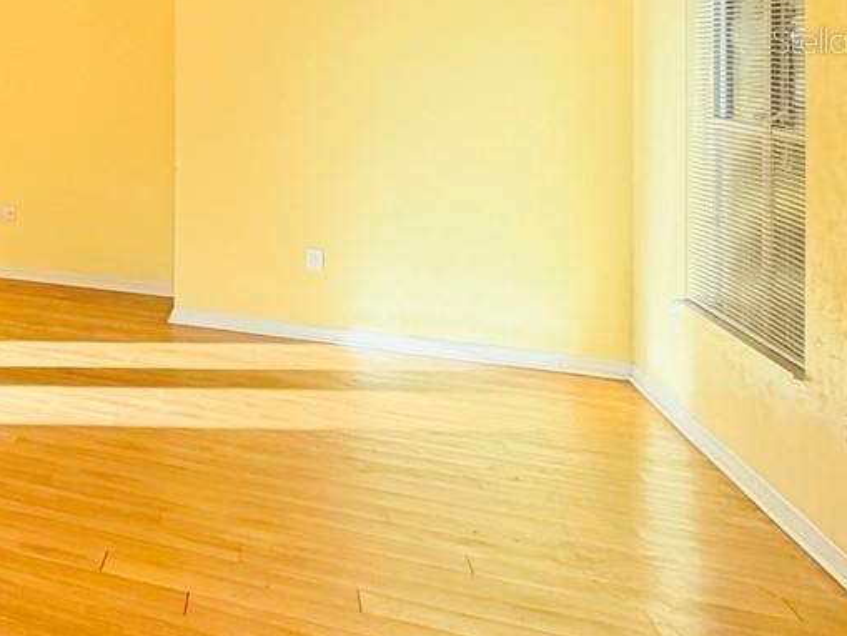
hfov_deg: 28.7
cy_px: 40
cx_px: -403
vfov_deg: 31.1
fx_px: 1077
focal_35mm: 44
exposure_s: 1/120
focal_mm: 2.22
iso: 160
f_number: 2.2
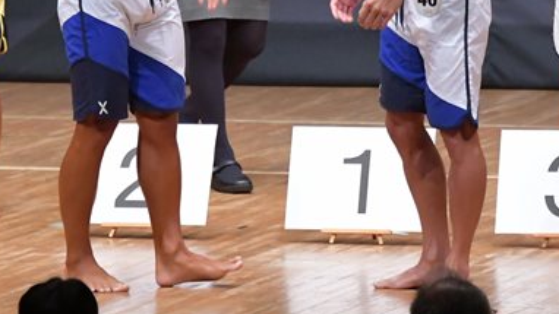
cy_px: -13
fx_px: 8020
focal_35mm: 541
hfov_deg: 4.0
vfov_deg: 2.2
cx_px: 273
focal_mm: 170
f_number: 5.6
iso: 8000
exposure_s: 1/400
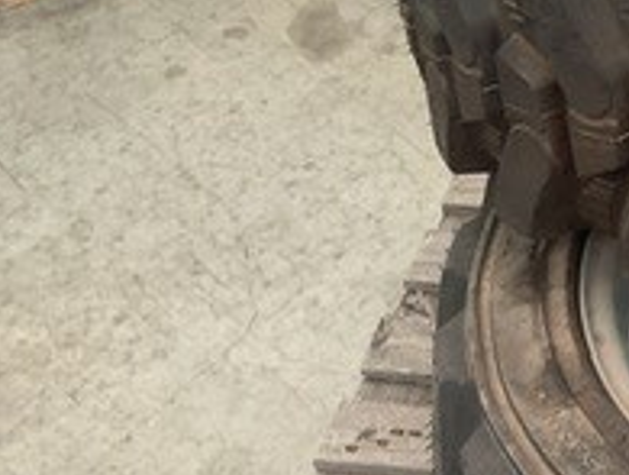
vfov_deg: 15.6
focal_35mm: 95
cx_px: 913
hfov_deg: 18.5
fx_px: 1729
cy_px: 226
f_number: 1.8
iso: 64
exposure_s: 1/50
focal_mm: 3
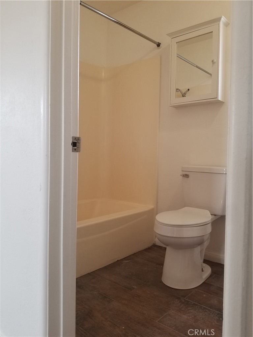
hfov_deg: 53.1
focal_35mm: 26
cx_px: 126
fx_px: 253
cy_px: 168
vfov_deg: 67.3
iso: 80
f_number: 1.7
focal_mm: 4.25
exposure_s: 1/60
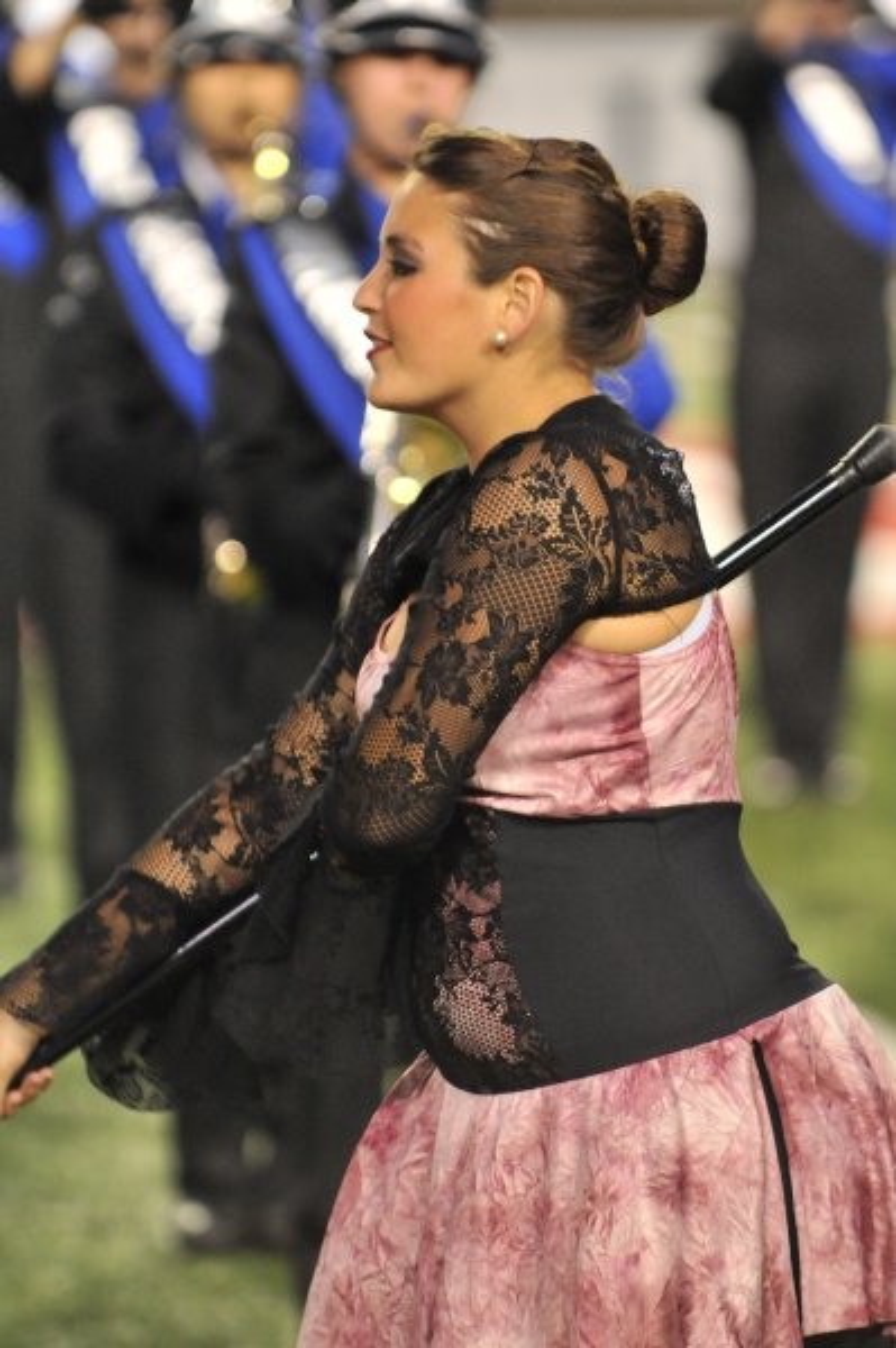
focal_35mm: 300
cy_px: 674
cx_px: 448
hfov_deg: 4.6
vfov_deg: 6.9
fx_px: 11219
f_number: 2.8
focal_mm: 200
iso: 1600
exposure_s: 1/320
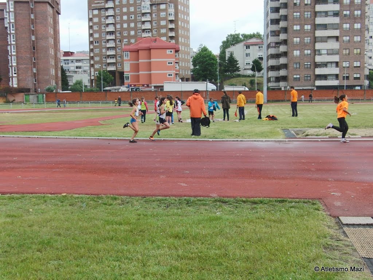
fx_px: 528
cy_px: 140
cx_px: 186
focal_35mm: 49
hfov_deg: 38.9
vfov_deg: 29.7
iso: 100
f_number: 3.3
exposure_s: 1/640
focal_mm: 8.7
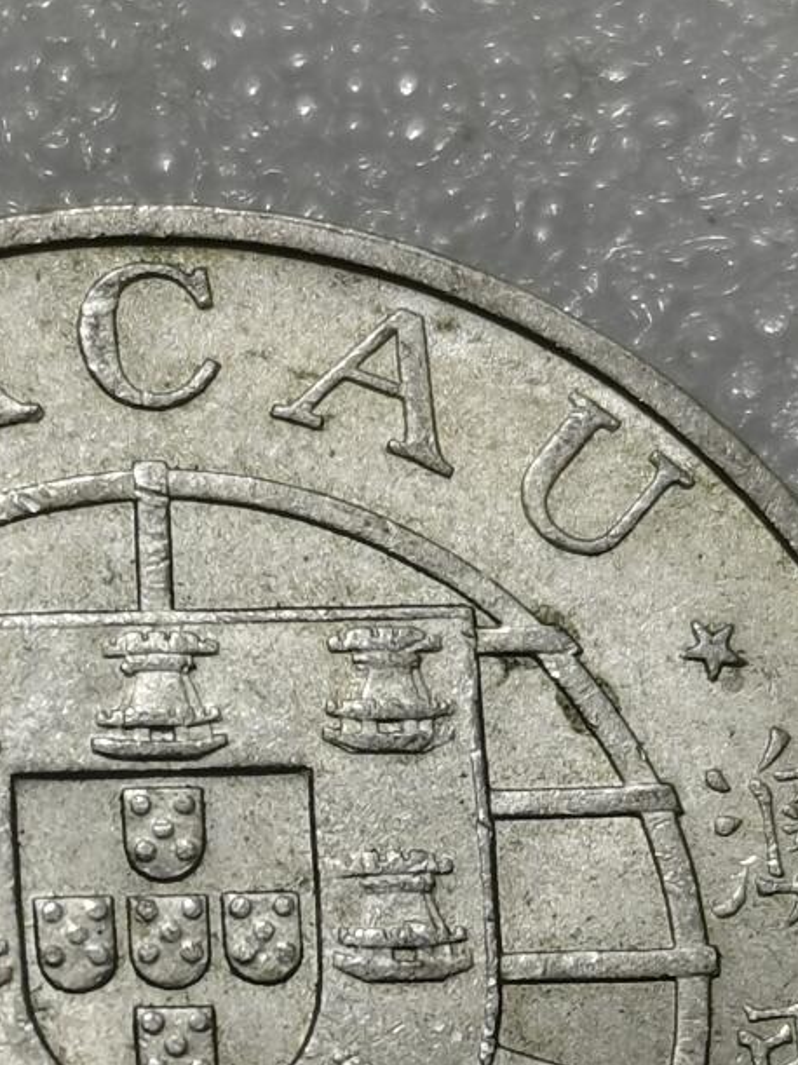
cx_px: 127
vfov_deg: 11.7
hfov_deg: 8.8
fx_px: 5166
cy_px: 797
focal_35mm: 168
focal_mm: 5.58
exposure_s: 1/116
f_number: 1.8
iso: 50
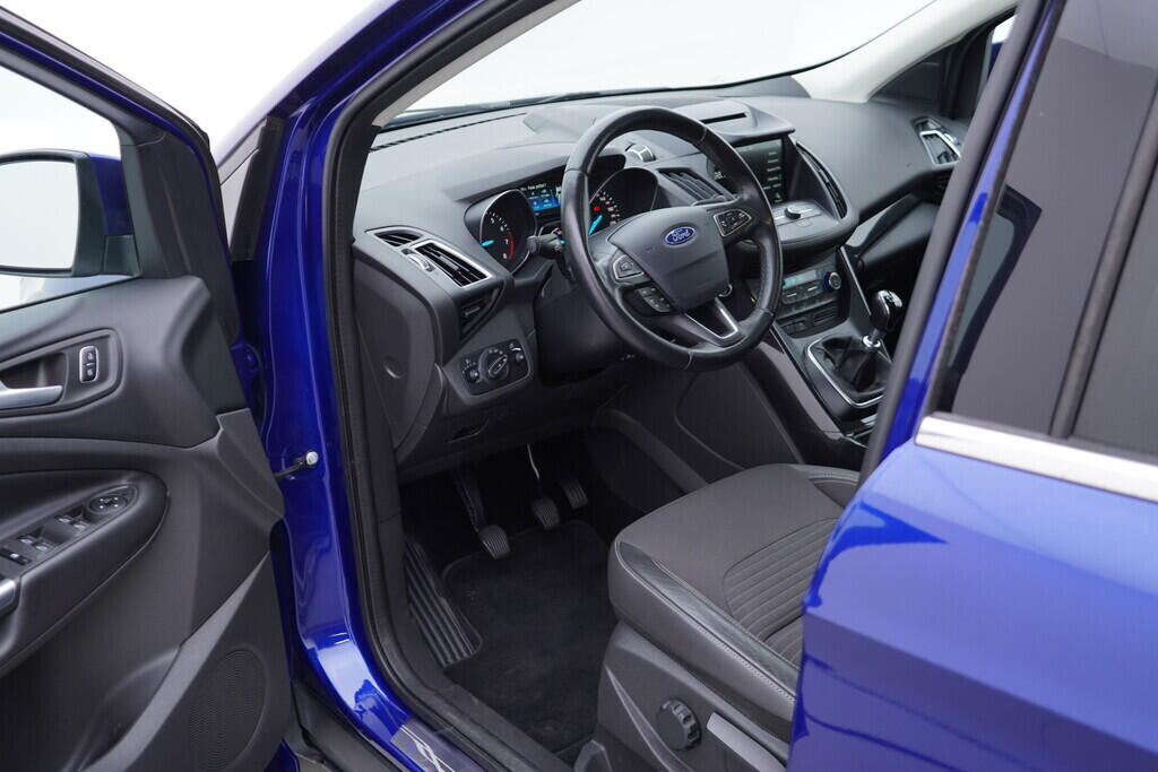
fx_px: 1158
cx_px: 579
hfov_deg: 53.1
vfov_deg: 36.9
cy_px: 386
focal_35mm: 36
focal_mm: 24
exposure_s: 1/40
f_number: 2.8
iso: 125
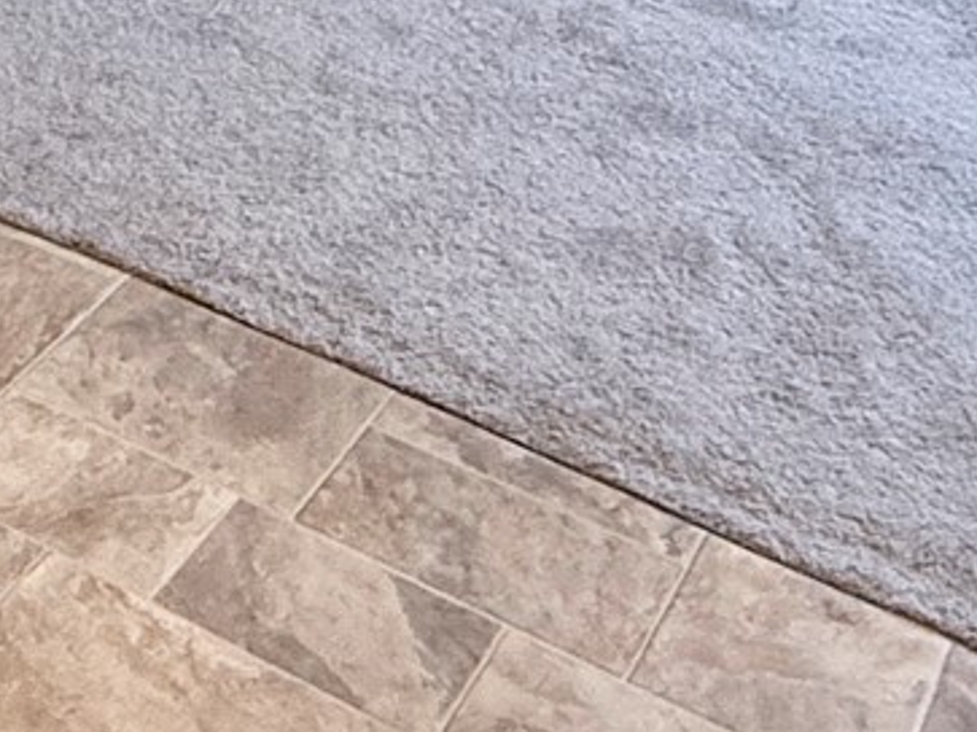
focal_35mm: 79
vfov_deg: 14.3
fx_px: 2229
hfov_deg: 23.7
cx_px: 16
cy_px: -893
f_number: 2.2
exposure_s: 1/120
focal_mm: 2.22
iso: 160
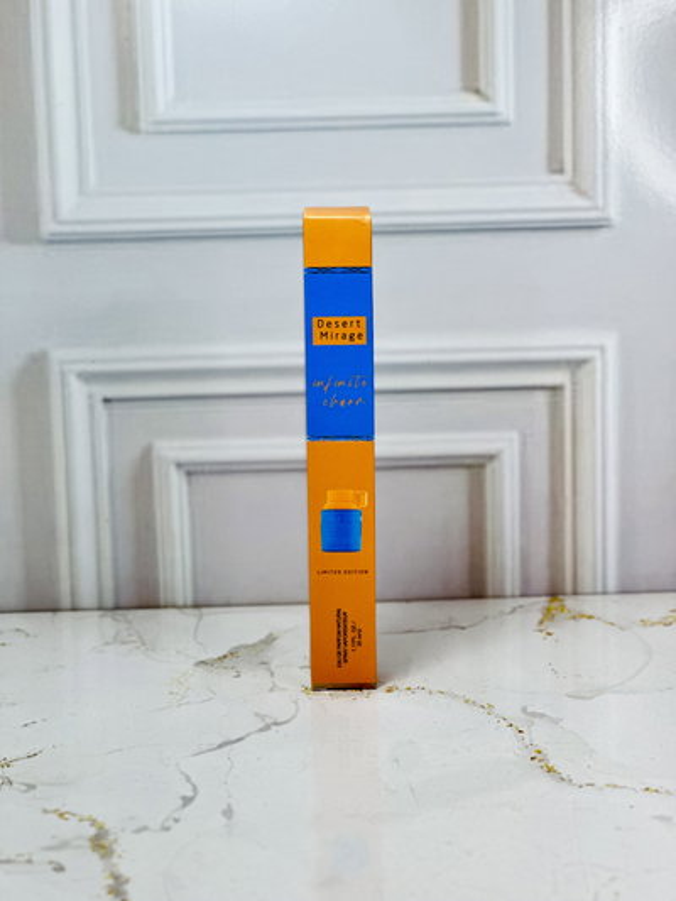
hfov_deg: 19.1
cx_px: 338
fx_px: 2004
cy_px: 450
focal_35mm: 77
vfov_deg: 25.3
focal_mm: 9
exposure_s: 1/100
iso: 125
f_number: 2.8
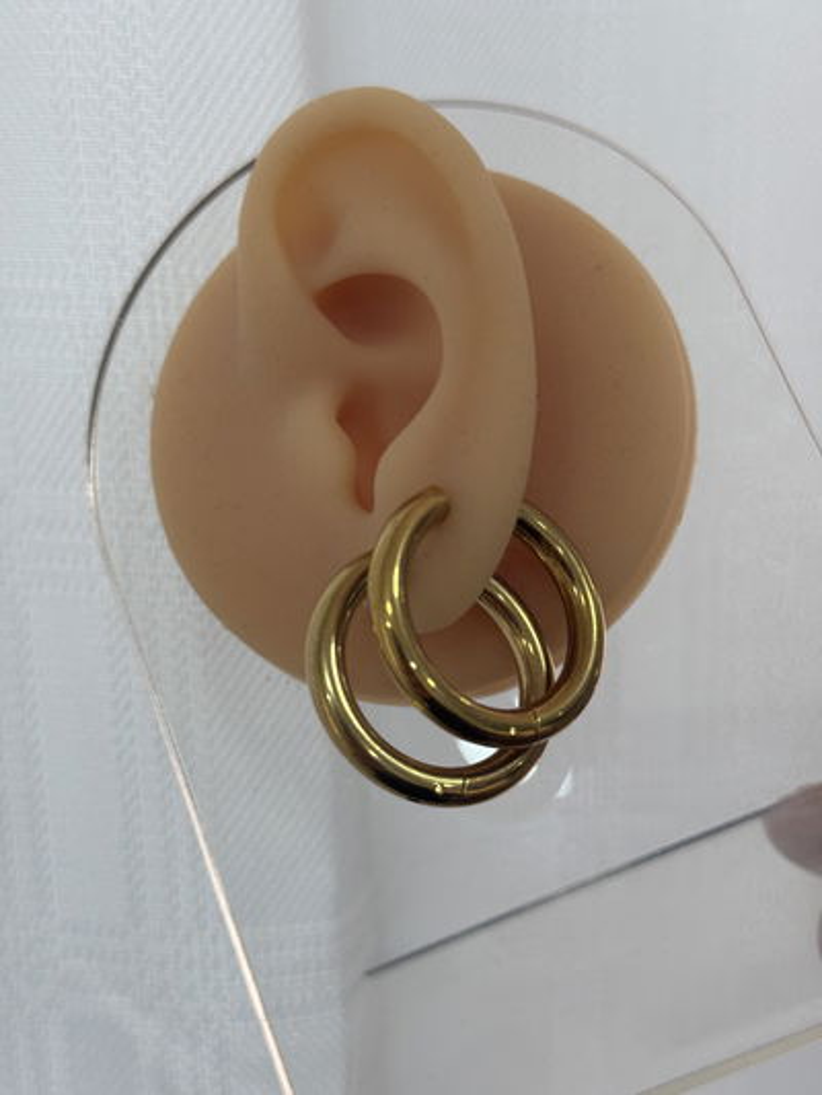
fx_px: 1519
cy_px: 548
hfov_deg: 30.3
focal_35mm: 48
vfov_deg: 39.6
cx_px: 411
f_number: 1.78
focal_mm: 6.76
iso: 64
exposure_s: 1/100
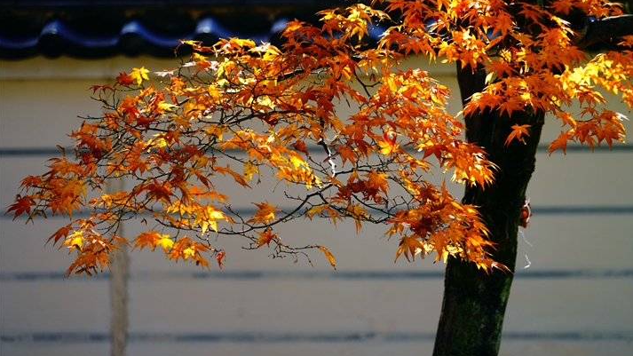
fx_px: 4733
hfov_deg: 7.7
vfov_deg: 4.3
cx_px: 353
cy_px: 190
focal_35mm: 282
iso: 250
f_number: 6.3
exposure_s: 1/250
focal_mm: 240
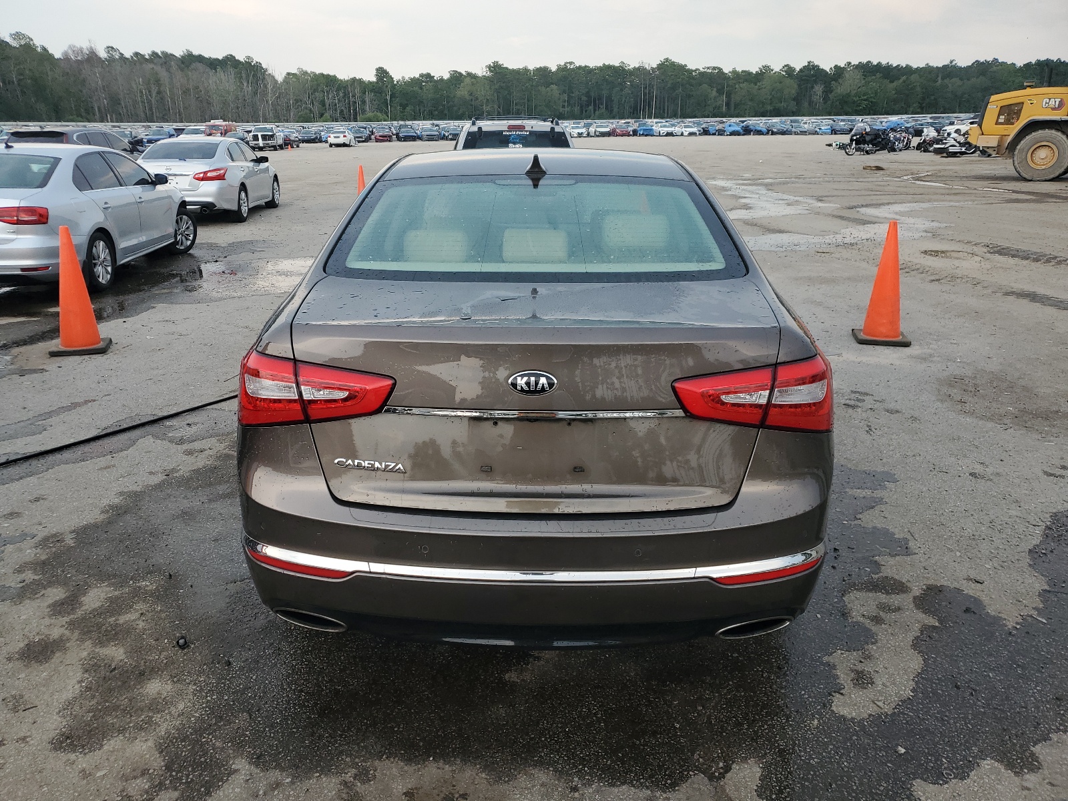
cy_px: 400
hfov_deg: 67.3
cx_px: 534
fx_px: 802
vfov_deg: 53.1
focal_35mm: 26
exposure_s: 1/500
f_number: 1.5
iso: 50
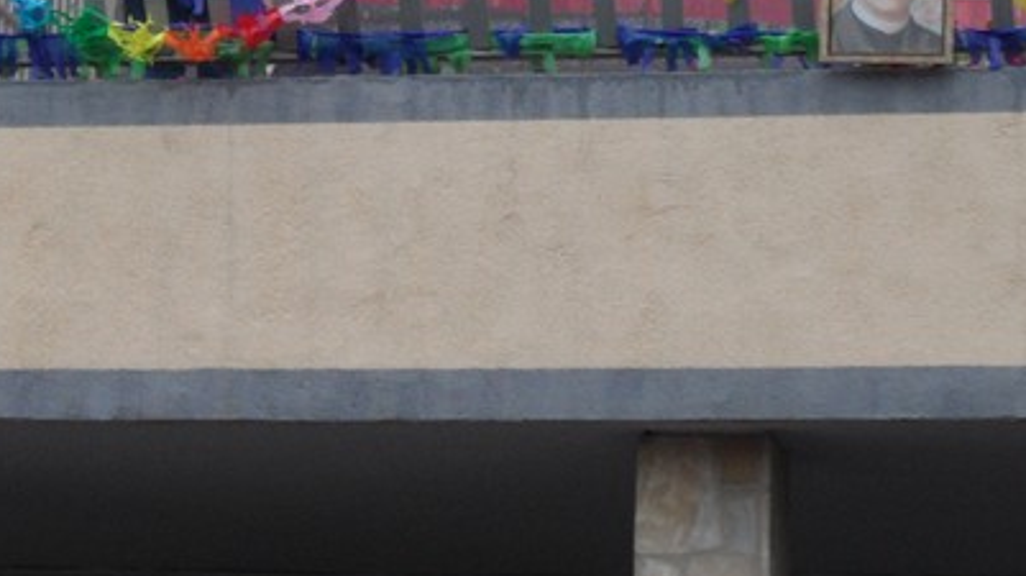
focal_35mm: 167
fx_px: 4541
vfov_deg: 7.2
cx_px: 274
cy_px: -205
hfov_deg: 12.9
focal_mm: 10.3
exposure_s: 1/125
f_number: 4
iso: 80
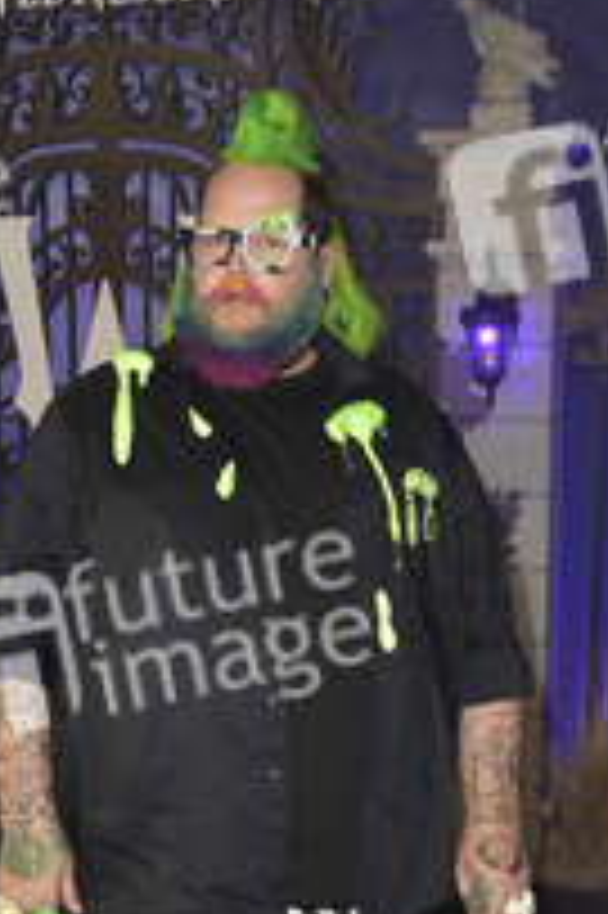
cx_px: 272
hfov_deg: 20.3
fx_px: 1700
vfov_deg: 28.6
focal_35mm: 67
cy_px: 864
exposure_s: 1/250
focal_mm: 34
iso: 640
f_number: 6.3
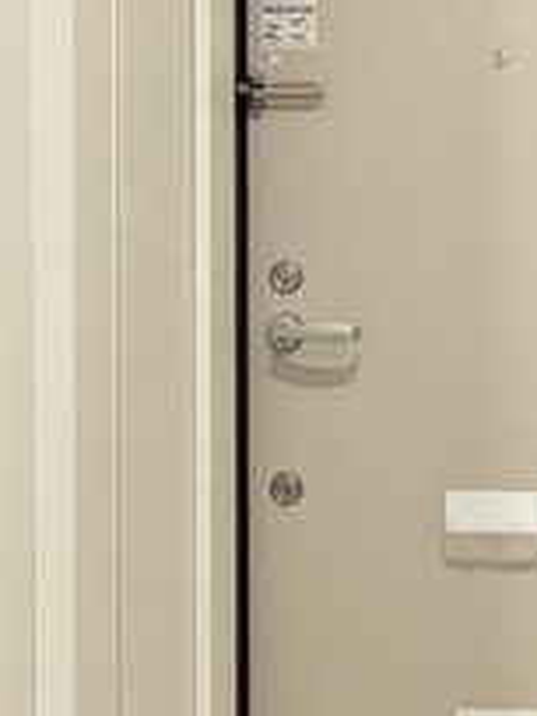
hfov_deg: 25.5
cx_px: 516
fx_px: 1138
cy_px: 326
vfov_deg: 34.9
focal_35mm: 55
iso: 500
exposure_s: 1/60
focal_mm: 1.55
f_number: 2.4
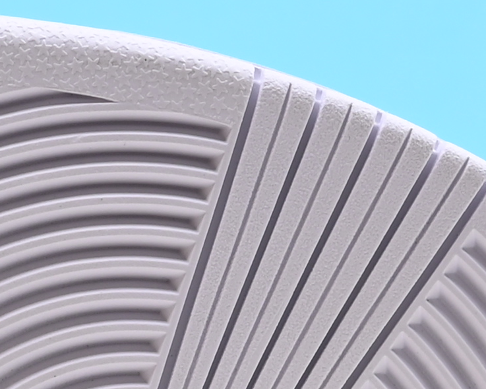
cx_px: 55
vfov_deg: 5.2
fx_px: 4299
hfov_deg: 6.5
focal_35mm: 299
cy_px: 363
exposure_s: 1/2
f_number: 16
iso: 100
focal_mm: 39
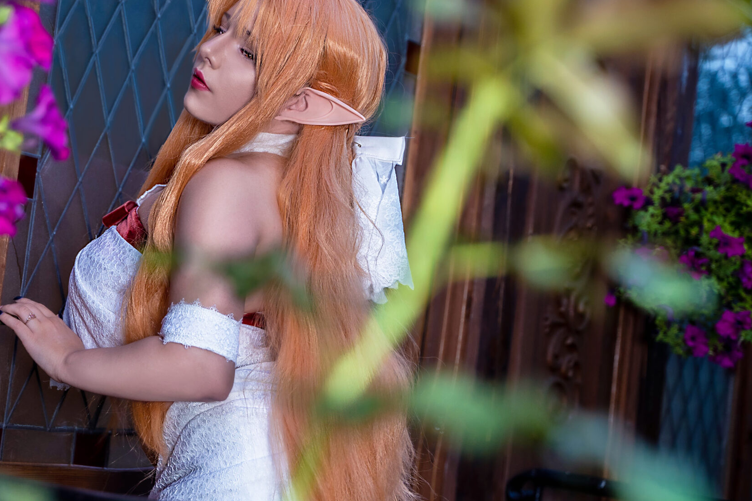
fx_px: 1483
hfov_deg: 28.0
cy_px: 282
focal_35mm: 71
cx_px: 175
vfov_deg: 19.2
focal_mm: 46
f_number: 2.8
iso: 500
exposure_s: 1/100
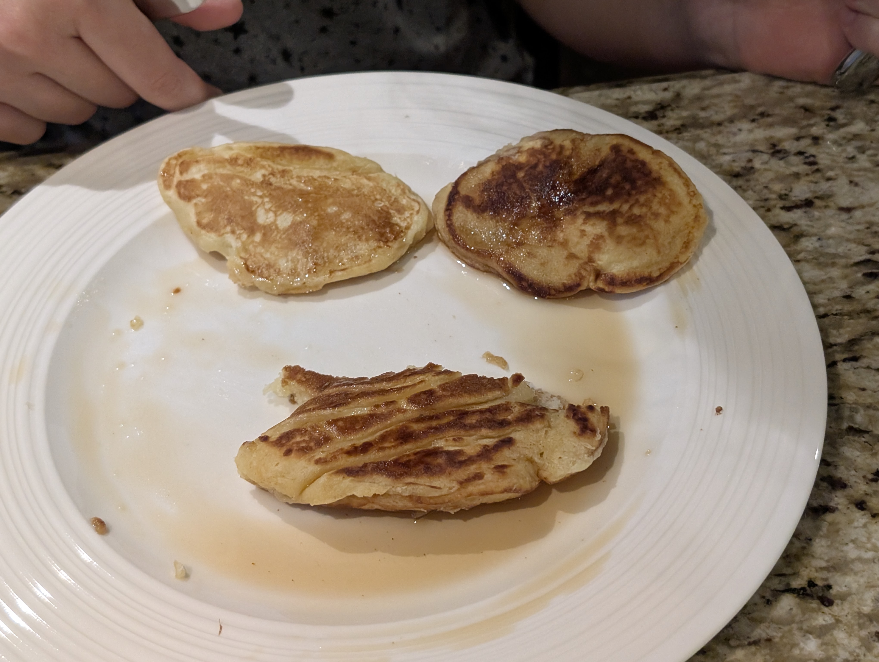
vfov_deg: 29.7
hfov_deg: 38.9
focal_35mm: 49
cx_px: 440
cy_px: 331
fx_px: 1246
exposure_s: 1/120
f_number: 1.68
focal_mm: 6.9
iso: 966
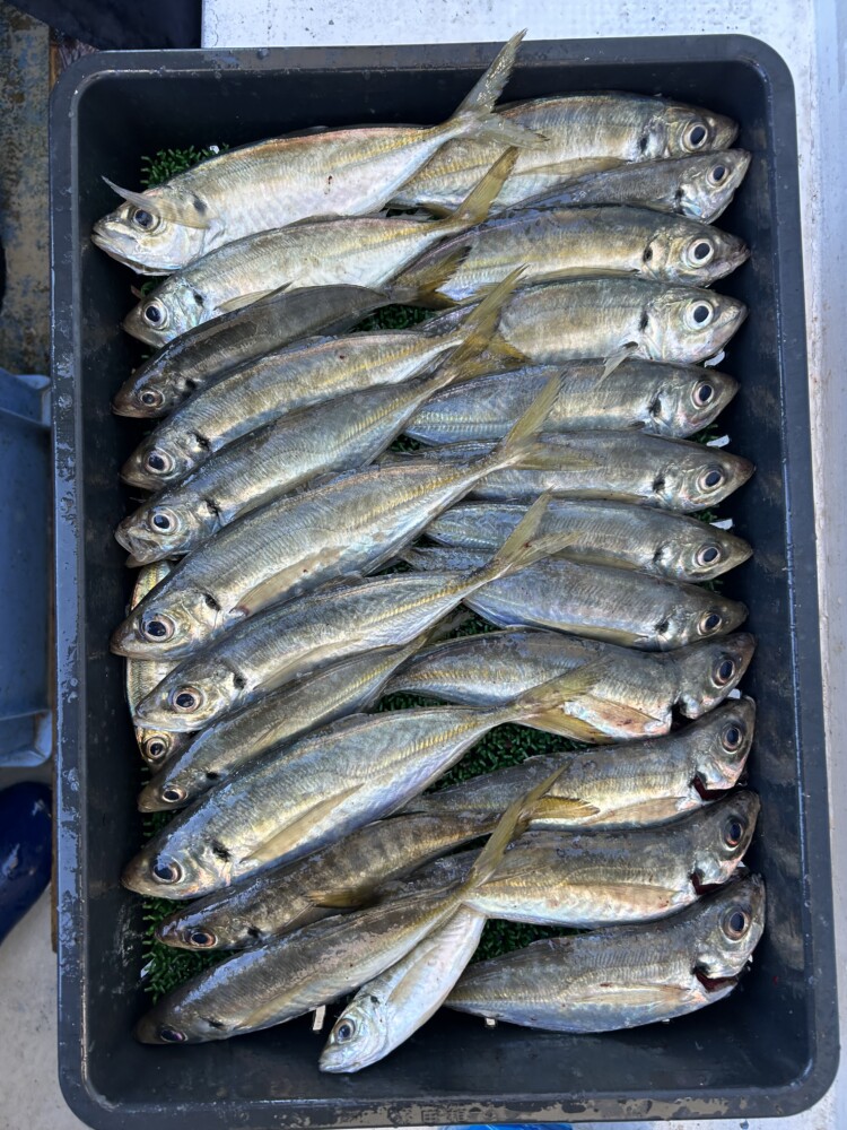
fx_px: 848
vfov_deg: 67.3
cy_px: 565
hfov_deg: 53.1
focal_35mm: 26
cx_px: 424
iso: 40
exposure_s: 1/121
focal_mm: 5.7
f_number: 1.5
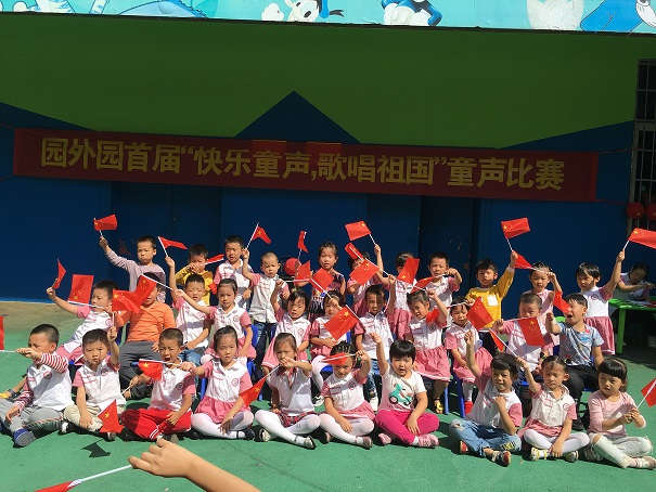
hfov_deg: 61.6
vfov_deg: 48.2
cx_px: 328
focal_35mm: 29
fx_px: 550
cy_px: 246
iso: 25
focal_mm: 4.15
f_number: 2.2
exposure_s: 1/1637
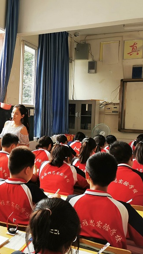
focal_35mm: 43
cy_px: 125
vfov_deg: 47.4
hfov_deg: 25.9
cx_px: -9
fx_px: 290
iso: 50
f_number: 1.8
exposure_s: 1/100
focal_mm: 5.58
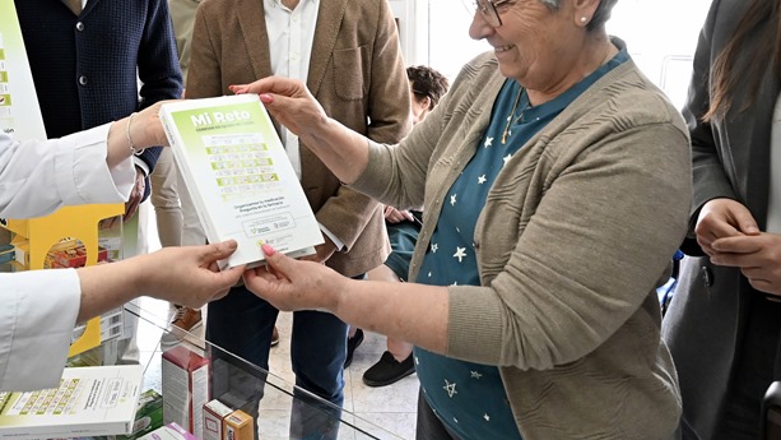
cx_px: 293
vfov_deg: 35.0
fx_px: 663
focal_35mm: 32
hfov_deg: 60.2
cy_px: 61
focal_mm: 17
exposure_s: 1/125
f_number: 6.3
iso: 3200
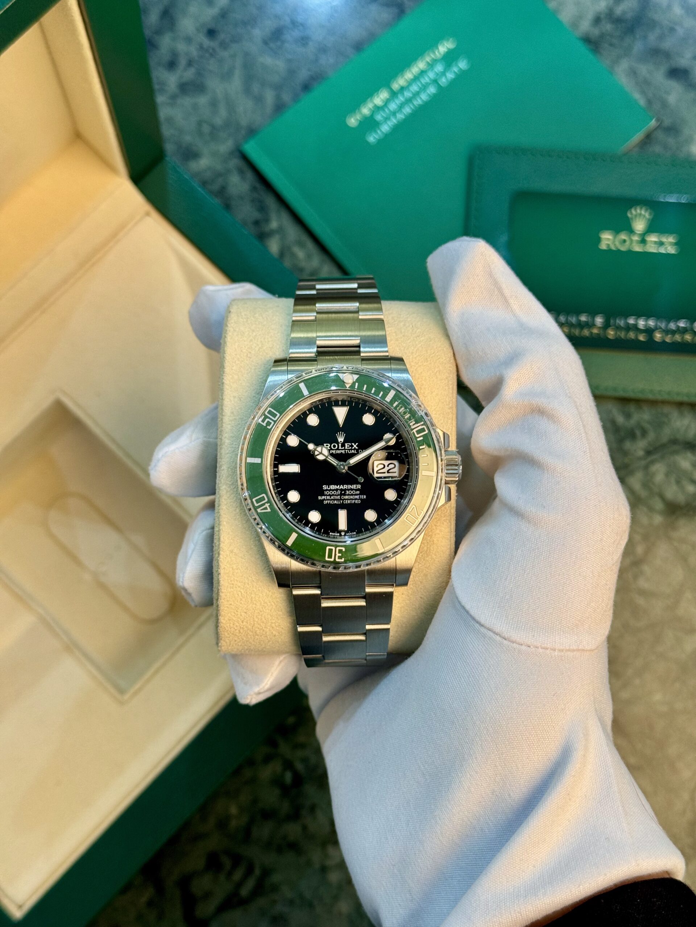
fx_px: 1287
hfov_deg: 30.3
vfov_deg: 39.7
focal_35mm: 48
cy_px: 464
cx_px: 348
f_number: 1.78
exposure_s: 1/50
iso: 64
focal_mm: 6.76
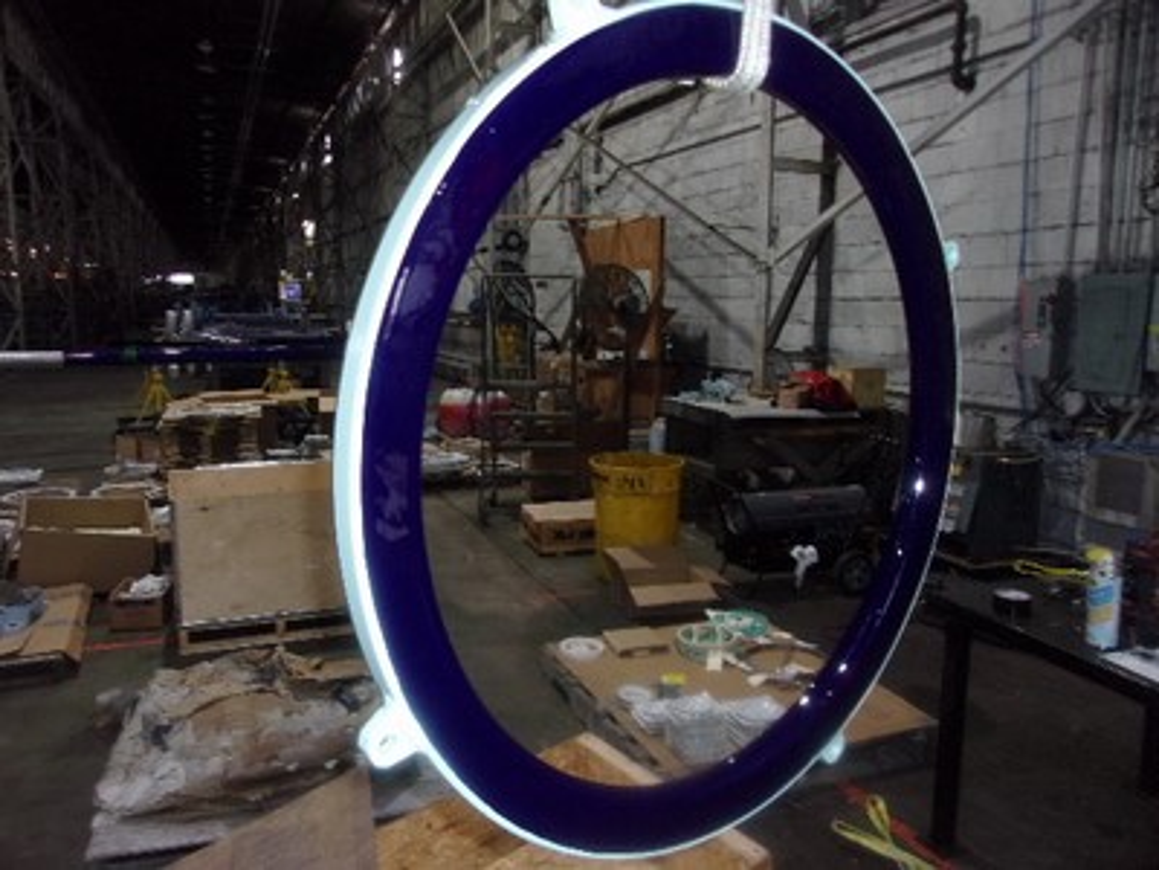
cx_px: 580
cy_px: 435
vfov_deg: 51.4
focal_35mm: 27
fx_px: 904
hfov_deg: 65.3
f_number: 3
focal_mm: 4.9
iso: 200
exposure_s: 1/34
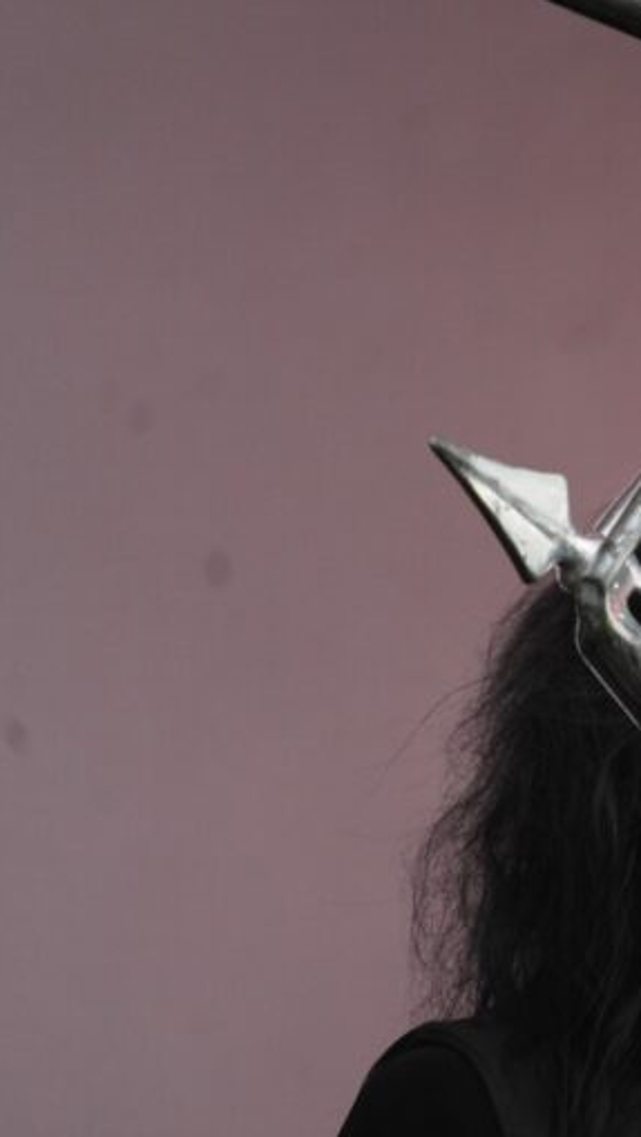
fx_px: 20148
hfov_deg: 1.8
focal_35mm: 668
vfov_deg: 3.2
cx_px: 782
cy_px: 570
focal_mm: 282
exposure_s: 1/500
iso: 1600
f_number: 6.3
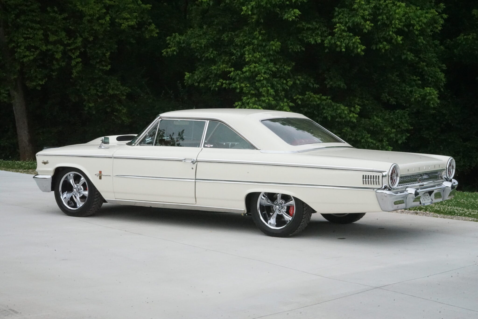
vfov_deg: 19.5
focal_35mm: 70
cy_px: 160
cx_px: 239
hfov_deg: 28.8
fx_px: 930
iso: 6400
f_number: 36
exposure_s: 1/400
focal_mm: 70
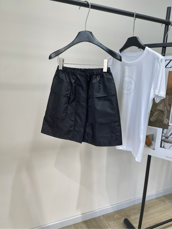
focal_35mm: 26
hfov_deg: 53.1
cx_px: 86
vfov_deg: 67.3
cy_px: 114
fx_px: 172
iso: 80
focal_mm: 5.1
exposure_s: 1/121
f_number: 1.6
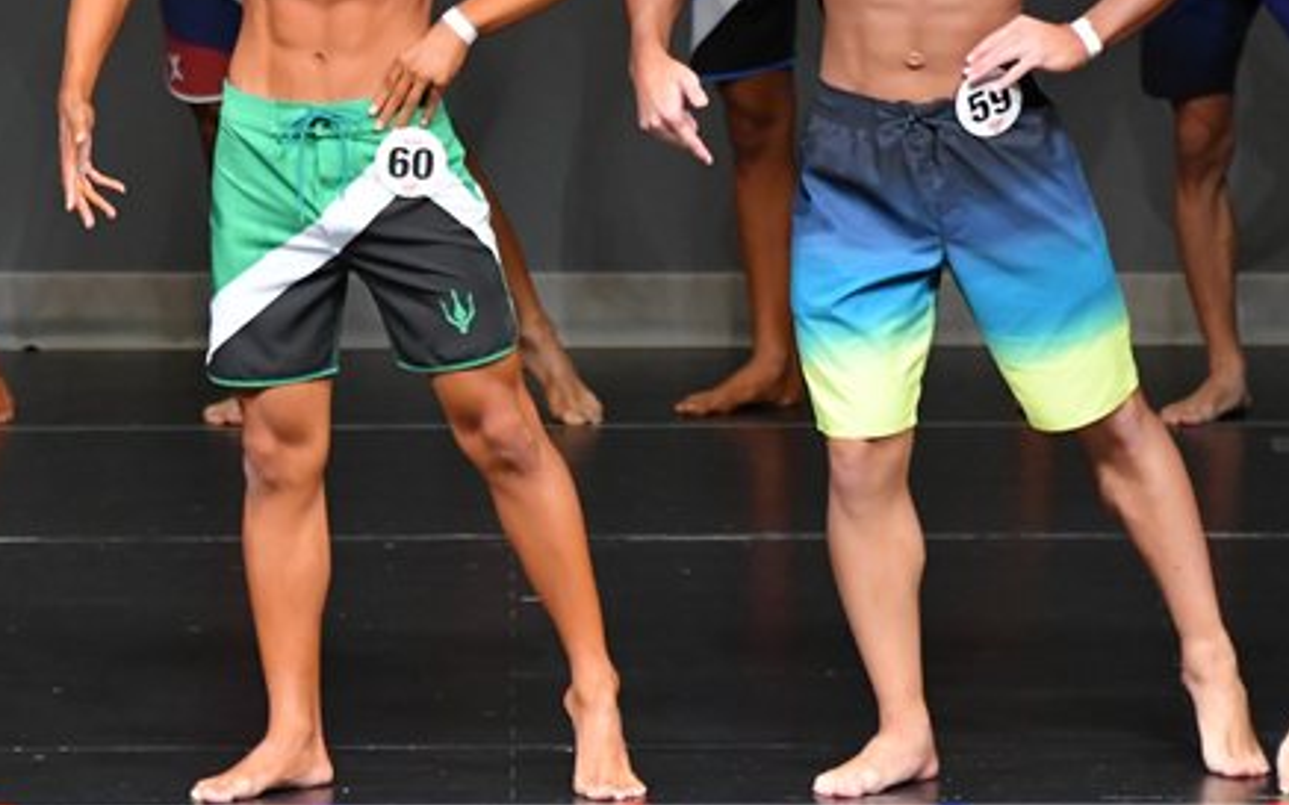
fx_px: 19986
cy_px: 171
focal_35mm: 569
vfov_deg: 2.3
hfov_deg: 3.7
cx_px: 323
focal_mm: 210
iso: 4000
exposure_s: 1/400
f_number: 5.6
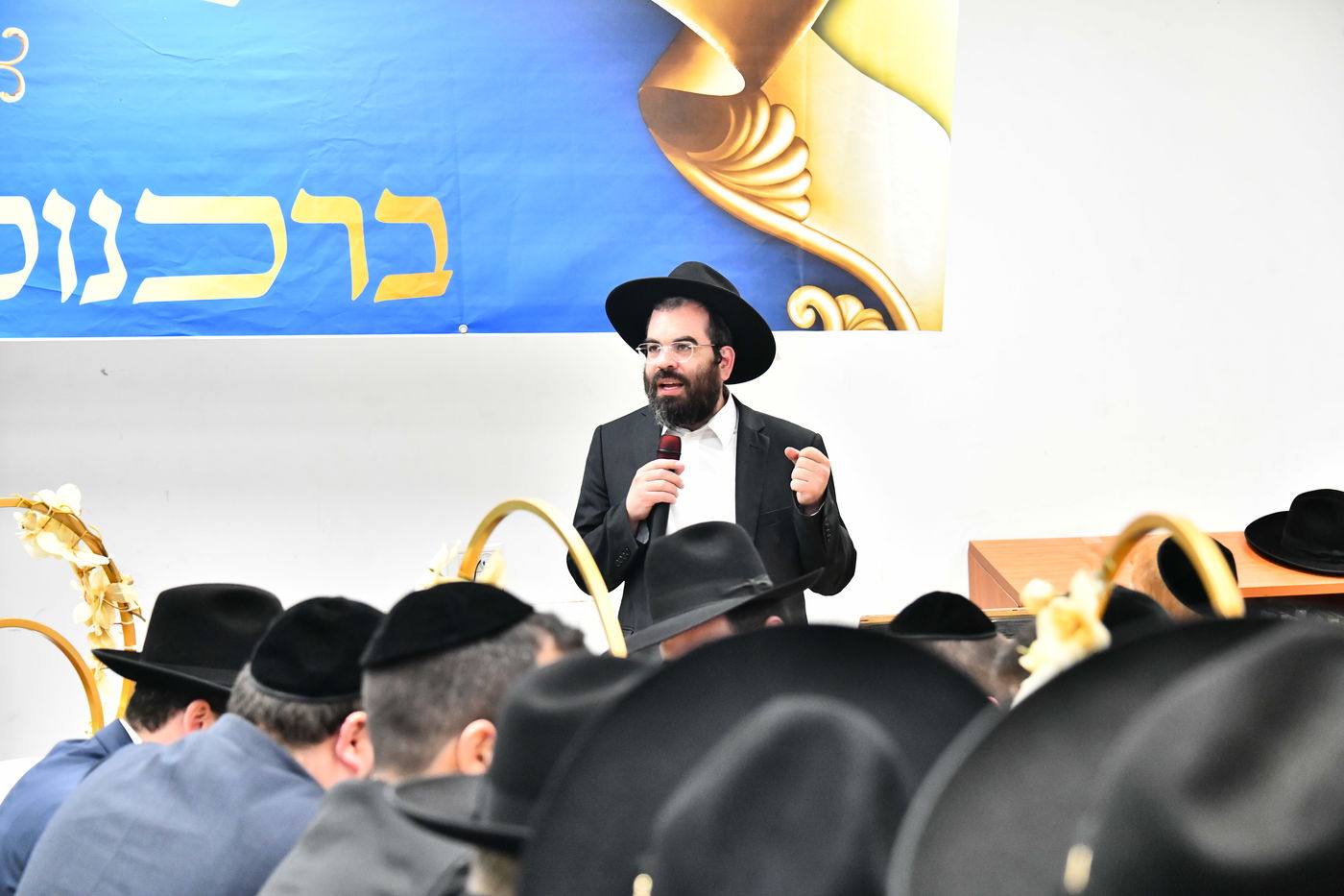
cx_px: 672
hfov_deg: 22.1
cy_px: 448
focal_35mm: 92
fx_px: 3434
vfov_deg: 14.9
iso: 5000
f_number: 5.6
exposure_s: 1/160
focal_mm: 92
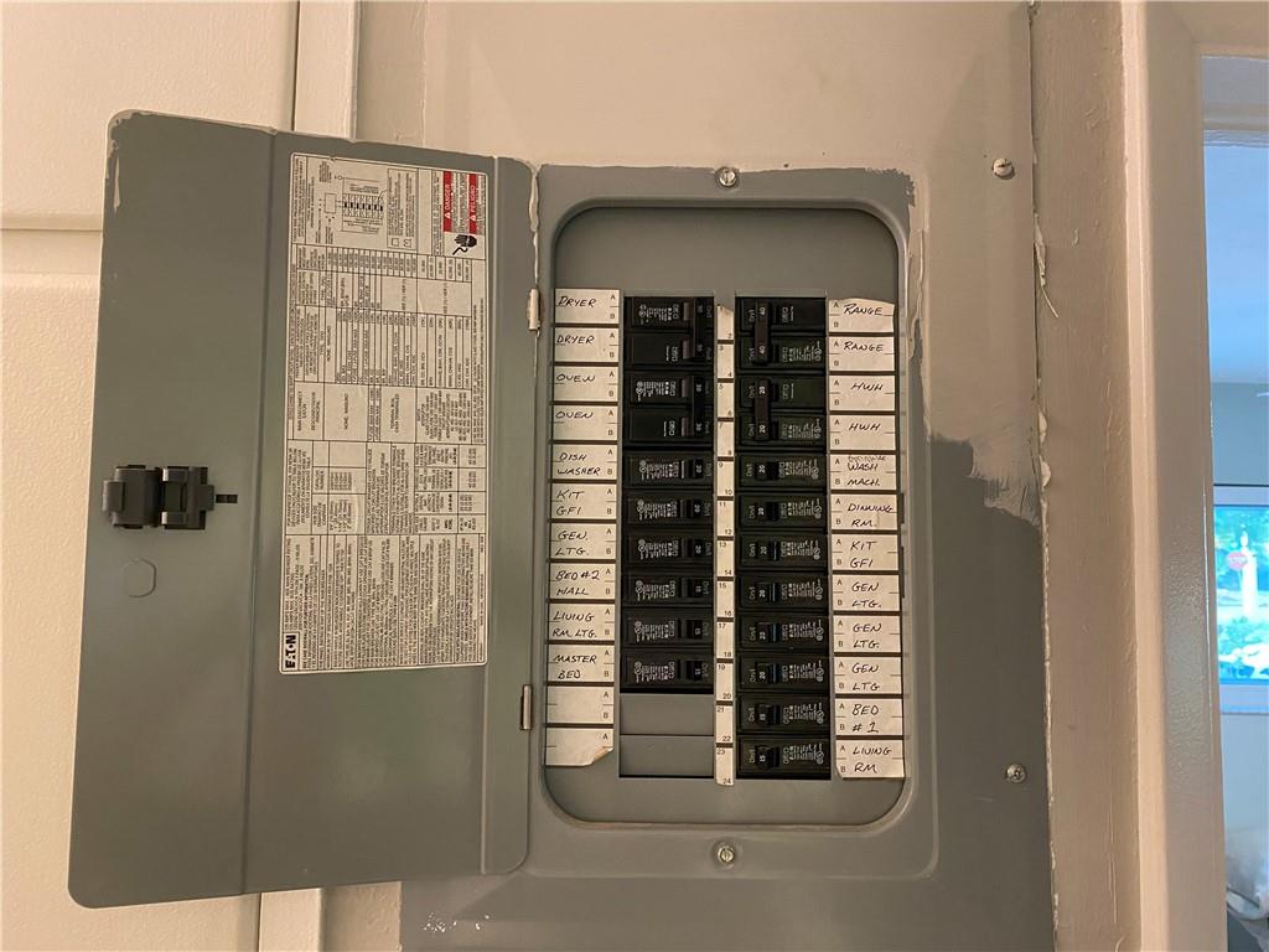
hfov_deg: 67.3
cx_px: 634
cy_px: 476
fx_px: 953
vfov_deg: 53.1
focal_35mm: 26
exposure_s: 1/40
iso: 500
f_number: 1.8
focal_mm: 4.25
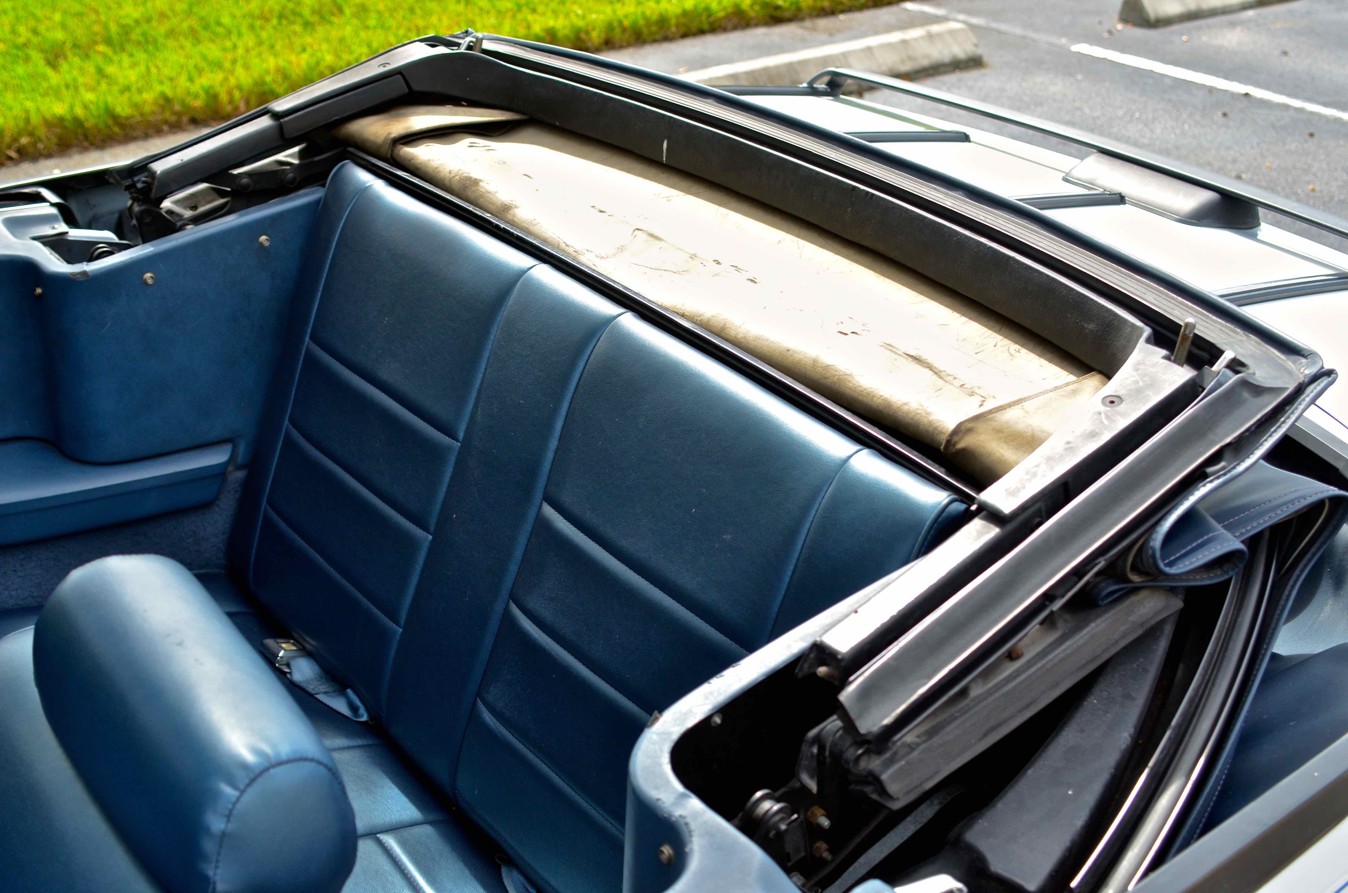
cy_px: 446
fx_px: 1569
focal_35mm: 42
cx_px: 674
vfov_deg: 31.8
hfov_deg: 46.5
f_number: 4.5
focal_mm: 28
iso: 400
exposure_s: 1/800
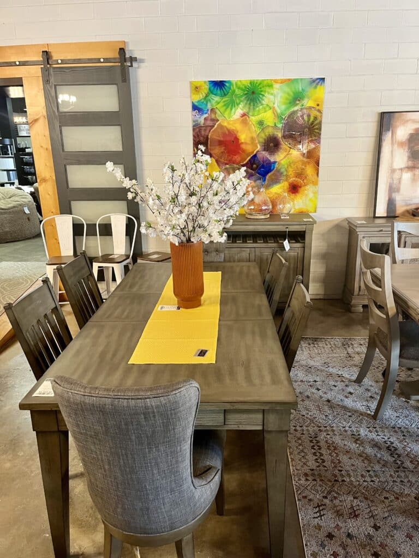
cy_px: 279
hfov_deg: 53.1
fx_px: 420
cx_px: 210
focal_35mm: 26
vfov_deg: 67.3
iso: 200
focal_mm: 5.1
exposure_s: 1/60
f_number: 1.6
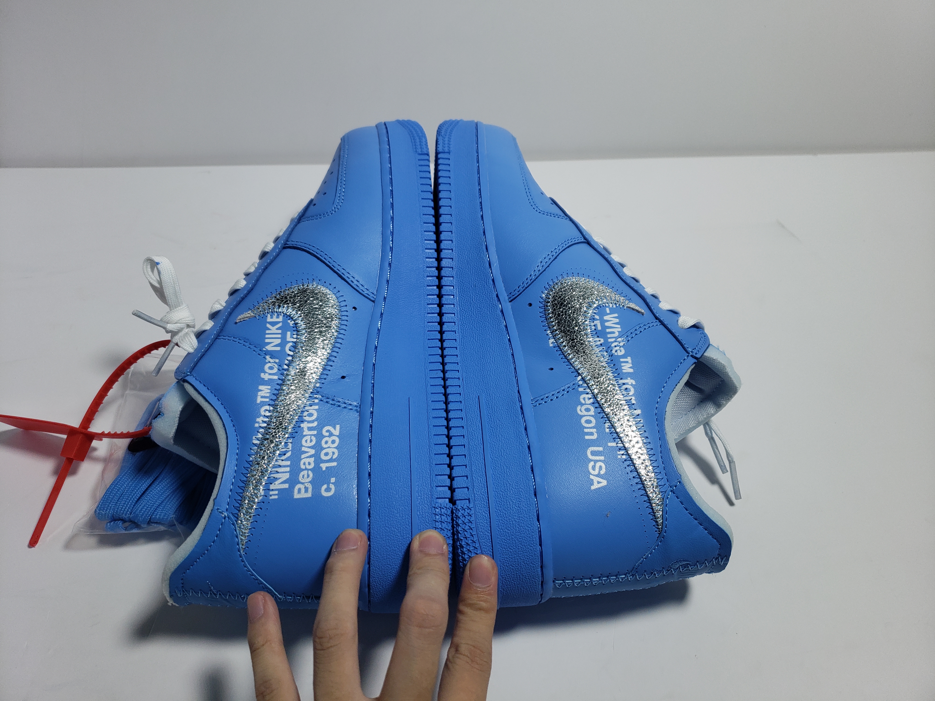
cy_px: 350
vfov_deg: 53.1
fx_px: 702
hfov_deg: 67.3
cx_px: 468
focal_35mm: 26
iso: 50
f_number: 1.5
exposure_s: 1/701
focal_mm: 4.3
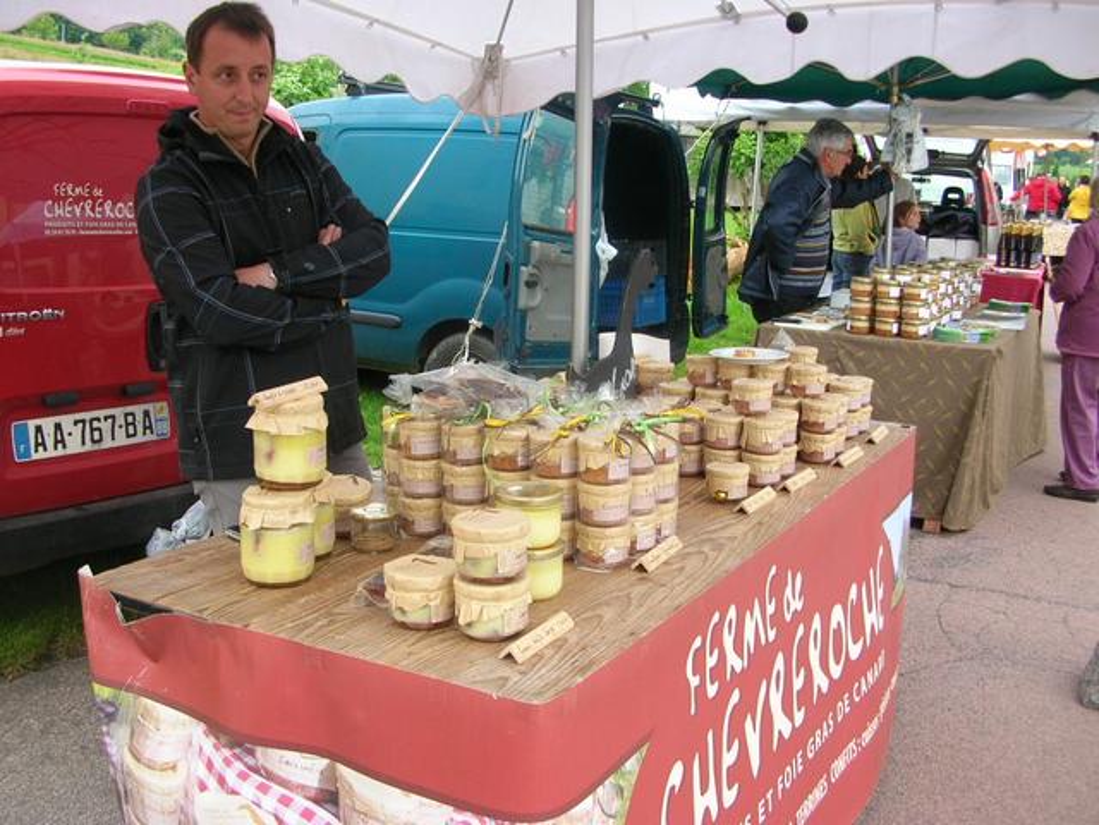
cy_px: 412
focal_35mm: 35
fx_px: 1111
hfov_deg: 52.6
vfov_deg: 40.7
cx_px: 550
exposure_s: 1/37.3
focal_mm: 5.8
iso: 50
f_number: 2.8
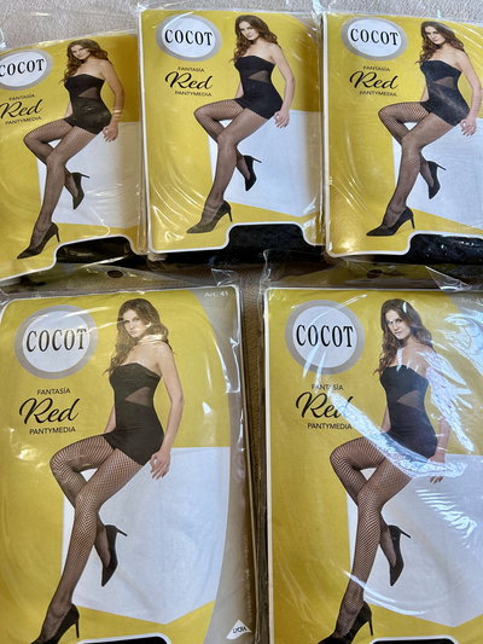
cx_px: 242
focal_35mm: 26
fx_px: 484
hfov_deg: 53.1
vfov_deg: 67.3
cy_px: 322
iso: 100
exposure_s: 1/100
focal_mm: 5.7
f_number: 1.5
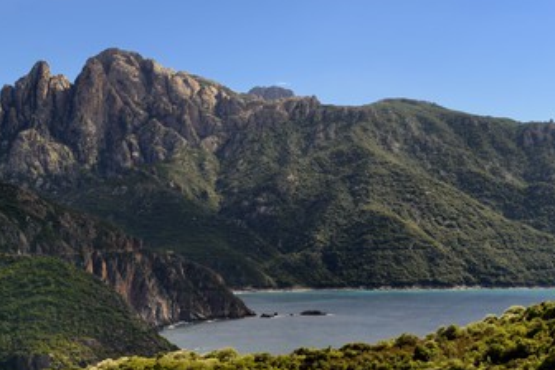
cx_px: 287
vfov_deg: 22.6
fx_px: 925
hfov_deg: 33.4
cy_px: 220
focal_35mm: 60
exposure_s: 1/200
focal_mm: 48
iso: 100
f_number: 9
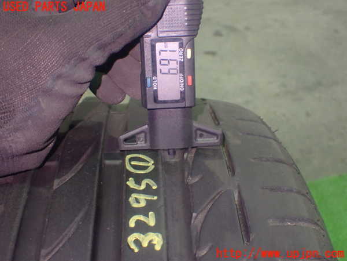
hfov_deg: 40.4
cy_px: 130
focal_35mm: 47
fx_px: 471
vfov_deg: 30.9
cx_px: 174
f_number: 3.1
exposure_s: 1/13
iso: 800
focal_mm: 8.4
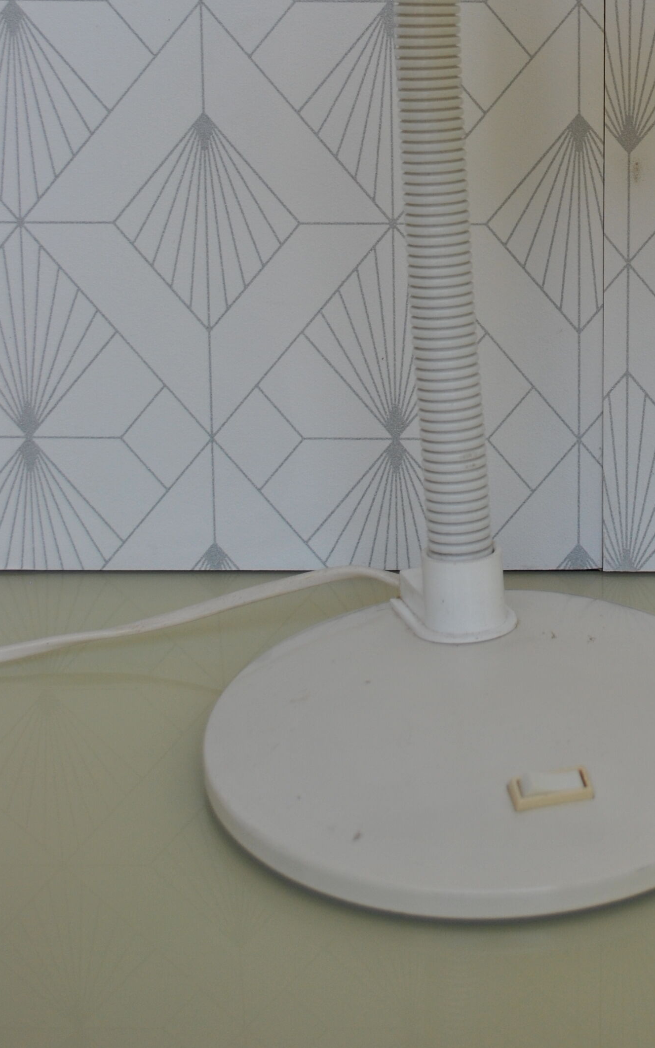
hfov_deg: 15.8
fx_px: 2312
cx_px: 638
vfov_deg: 24.9
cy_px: 134
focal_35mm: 81
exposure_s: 1/125
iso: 140
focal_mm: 29
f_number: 5.6
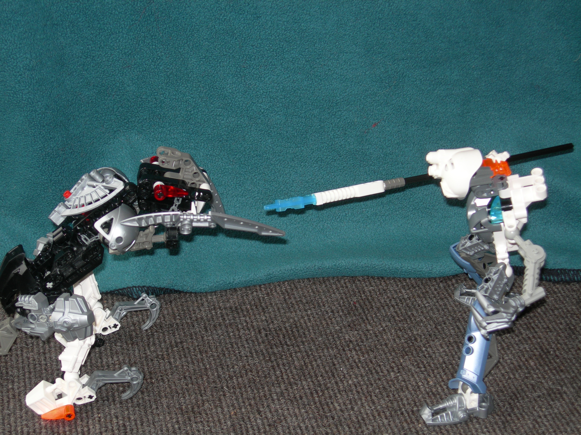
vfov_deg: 20.4
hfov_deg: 27.0
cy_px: 218
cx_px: 290
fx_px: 1208
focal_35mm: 72
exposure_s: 1/60.1
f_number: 3.7
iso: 50
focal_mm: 14.9
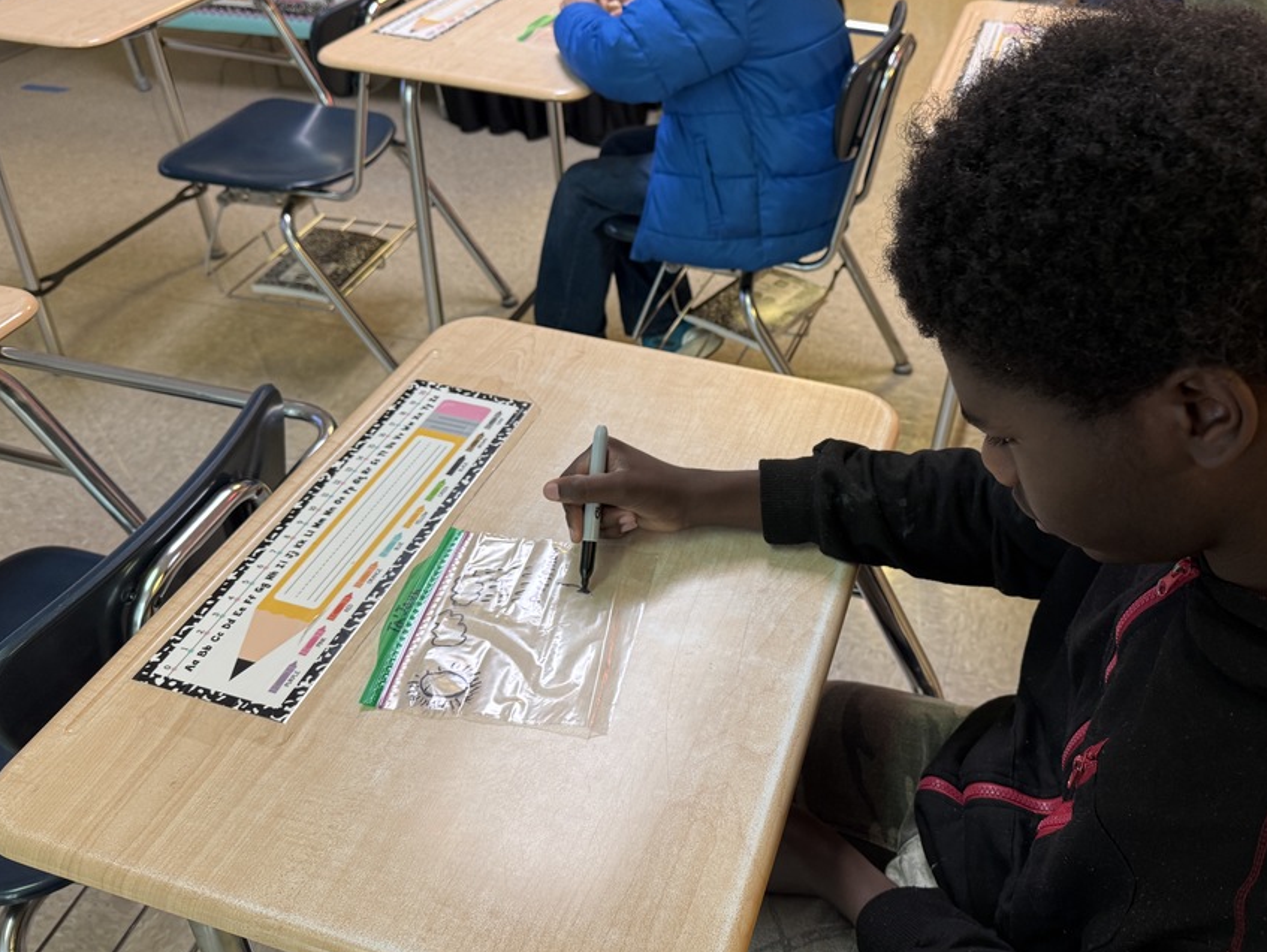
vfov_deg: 48.3
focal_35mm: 29
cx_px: 739
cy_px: 458
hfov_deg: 61.3
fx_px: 1062
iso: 160
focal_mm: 6.76
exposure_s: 1/60
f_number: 1.78
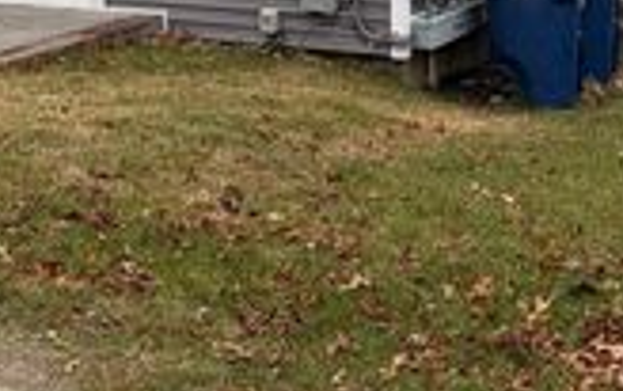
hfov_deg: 24.5
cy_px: -230
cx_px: 194
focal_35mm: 84
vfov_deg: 14.4
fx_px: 1428
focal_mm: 5.96
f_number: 1.6
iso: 50
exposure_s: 1/739
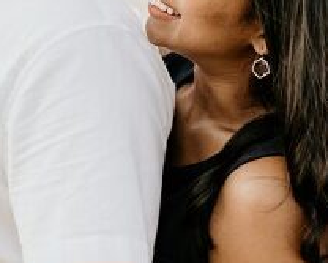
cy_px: 36
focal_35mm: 121
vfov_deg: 12.7
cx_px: 47
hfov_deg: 15.7
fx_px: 1176
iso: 250
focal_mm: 35
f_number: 2.2
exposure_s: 1/1600
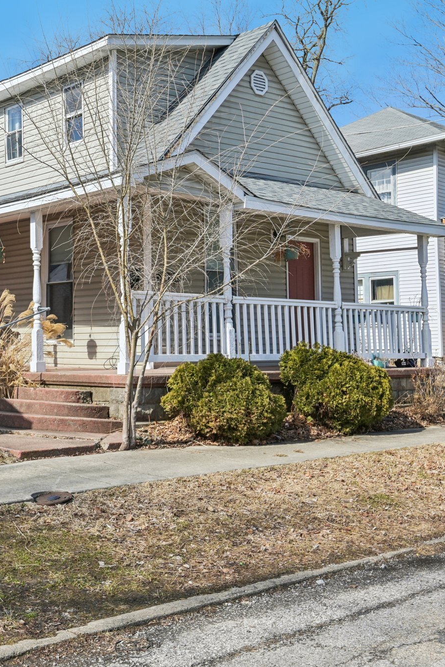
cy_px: 333
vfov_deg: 44.5
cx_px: 163
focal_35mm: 44
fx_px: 816
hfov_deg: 30.4
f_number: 8
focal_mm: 29
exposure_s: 1/250
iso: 100
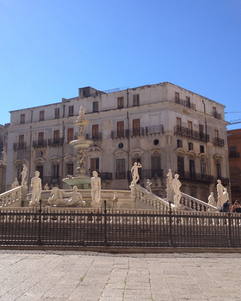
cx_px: 89
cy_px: 150
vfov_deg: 40.3
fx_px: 410
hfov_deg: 32.6
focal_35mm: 46
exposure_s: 1/1727
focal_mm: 4.28
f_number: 2.4
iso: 50
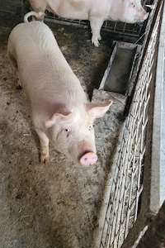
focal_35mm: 36
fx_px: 247
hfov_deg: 36.5
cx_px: 57
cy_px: 106
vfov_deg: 52.9
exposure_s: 1/33.4
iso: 500
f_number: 1.8
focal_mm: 5.4
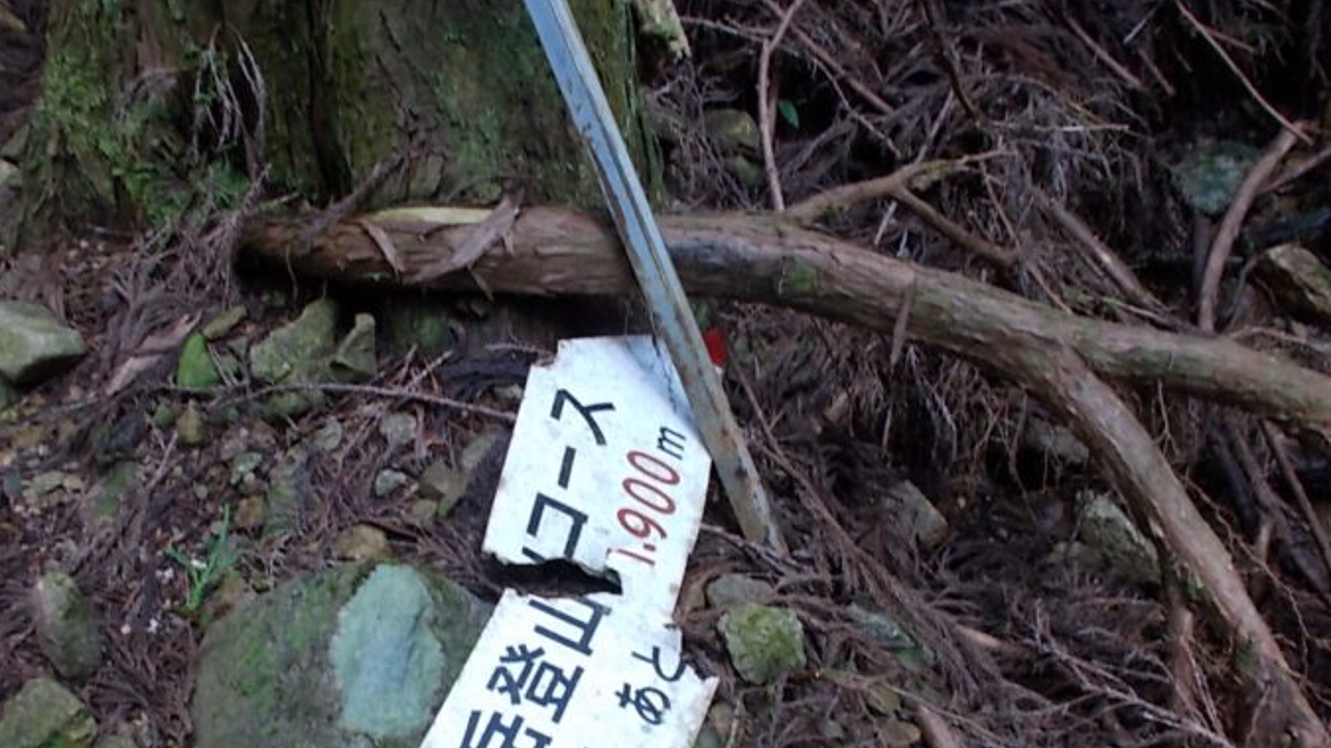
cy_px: 572
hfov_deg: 47.2
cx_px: 574
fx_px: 1517
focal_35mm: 43
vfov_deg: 27.3
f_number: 3.2
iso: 80
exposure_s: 1/25
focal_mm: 4.6
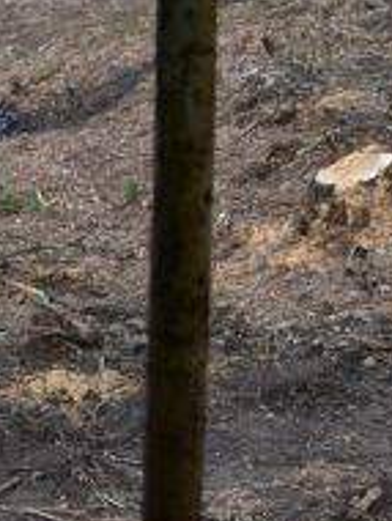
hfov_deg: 10.7
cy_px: -155
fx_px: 1642
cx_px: -666
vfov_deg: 17.0
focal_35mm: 109
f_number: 5.6
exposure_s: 1/125
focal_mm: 18
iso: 250
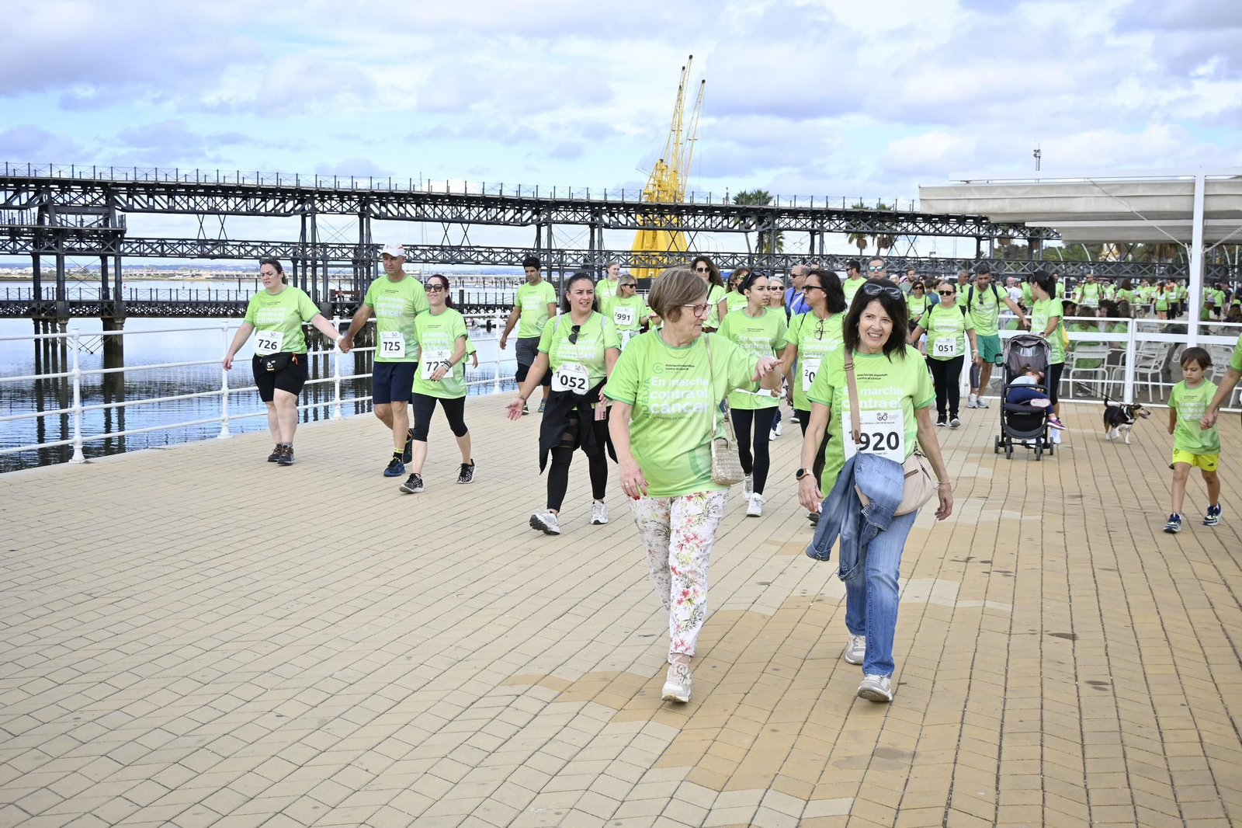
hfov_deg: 46.4
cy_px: 414
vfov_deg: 31.9
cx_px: 621
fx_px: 1449
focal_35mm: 42
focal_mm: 28
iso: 320
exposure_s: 1/1250
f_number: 5
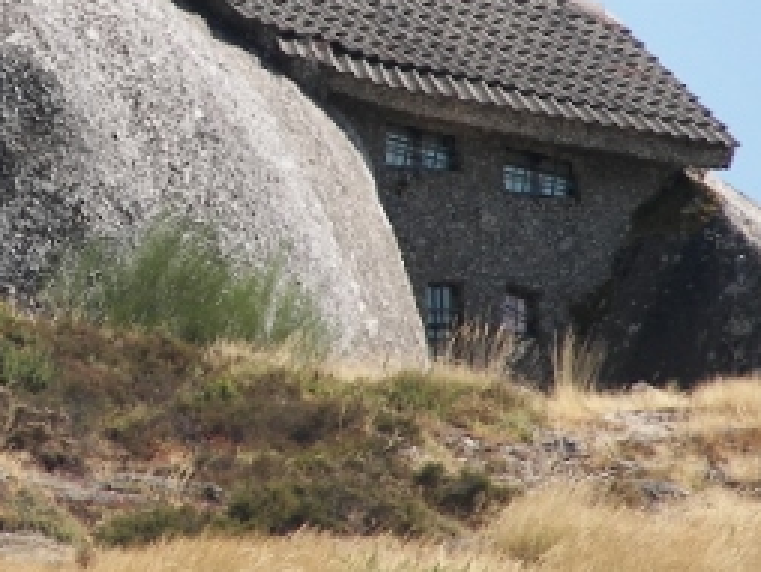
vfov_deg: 2.0
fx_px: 16328
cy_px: 196
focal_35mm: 742
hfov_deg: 2.7
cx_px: 84
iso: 50
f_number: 3.6
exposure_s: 1/500
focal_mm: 56.8
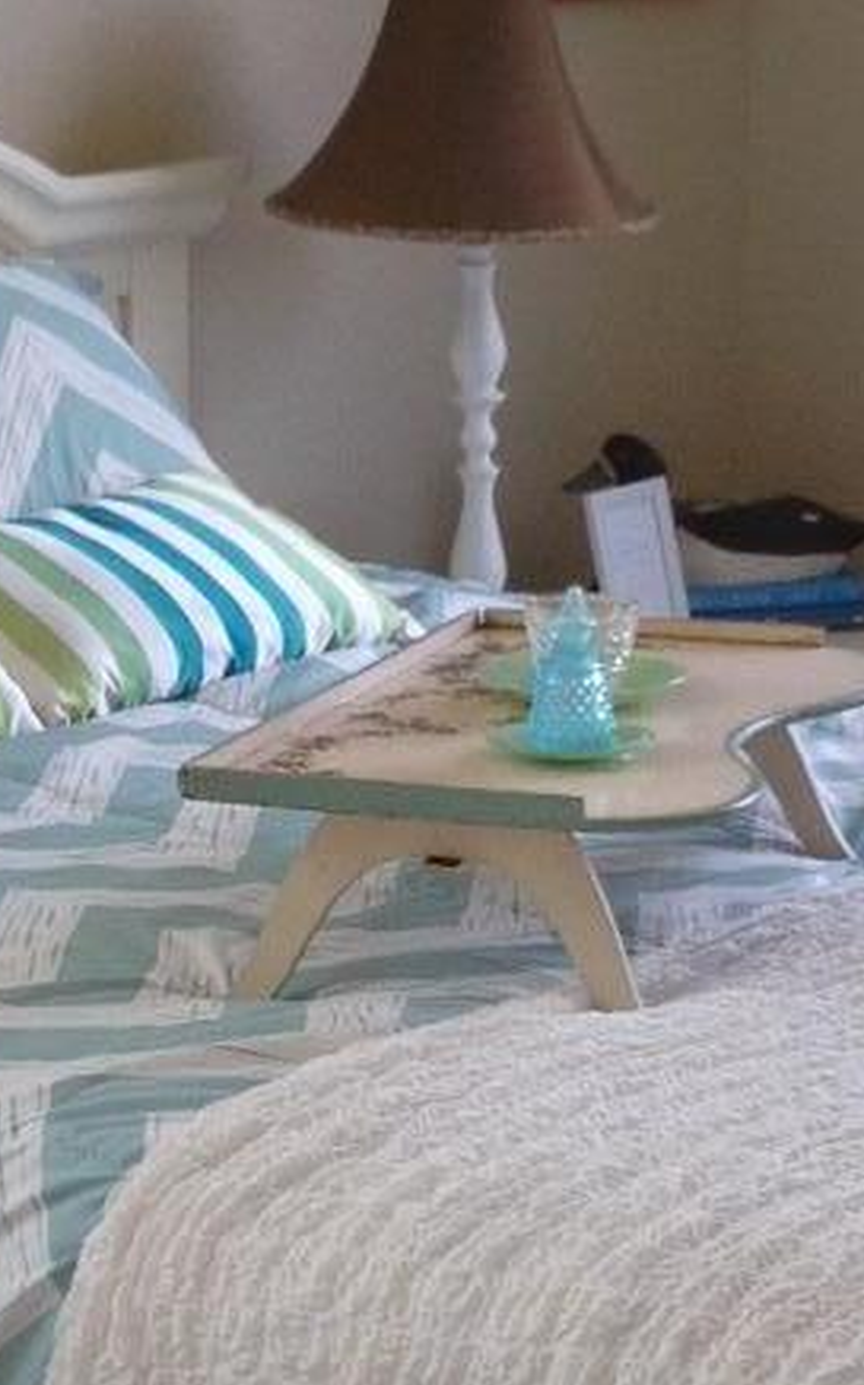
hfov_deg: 9.4
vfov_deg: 15.0
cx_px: 524
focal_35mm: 139
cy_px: 600
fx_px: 5244
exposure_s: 1/120
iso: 100
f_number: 2.4
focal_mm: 4.28
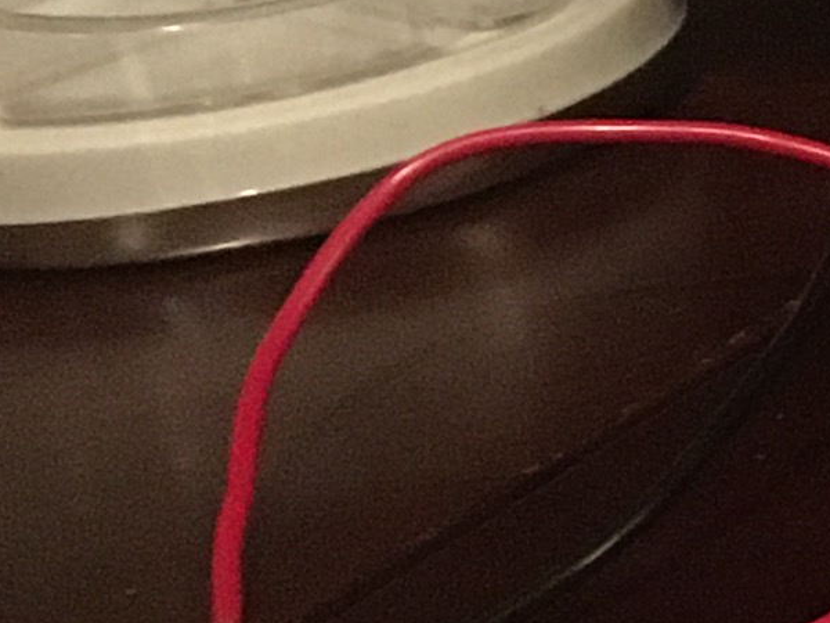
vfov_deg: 7.6
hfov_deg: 8.2
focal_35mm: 195
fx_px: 4676
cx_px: 2718
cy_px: -72
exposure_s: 1/15
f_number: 2.2
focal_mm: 4.15
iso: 500
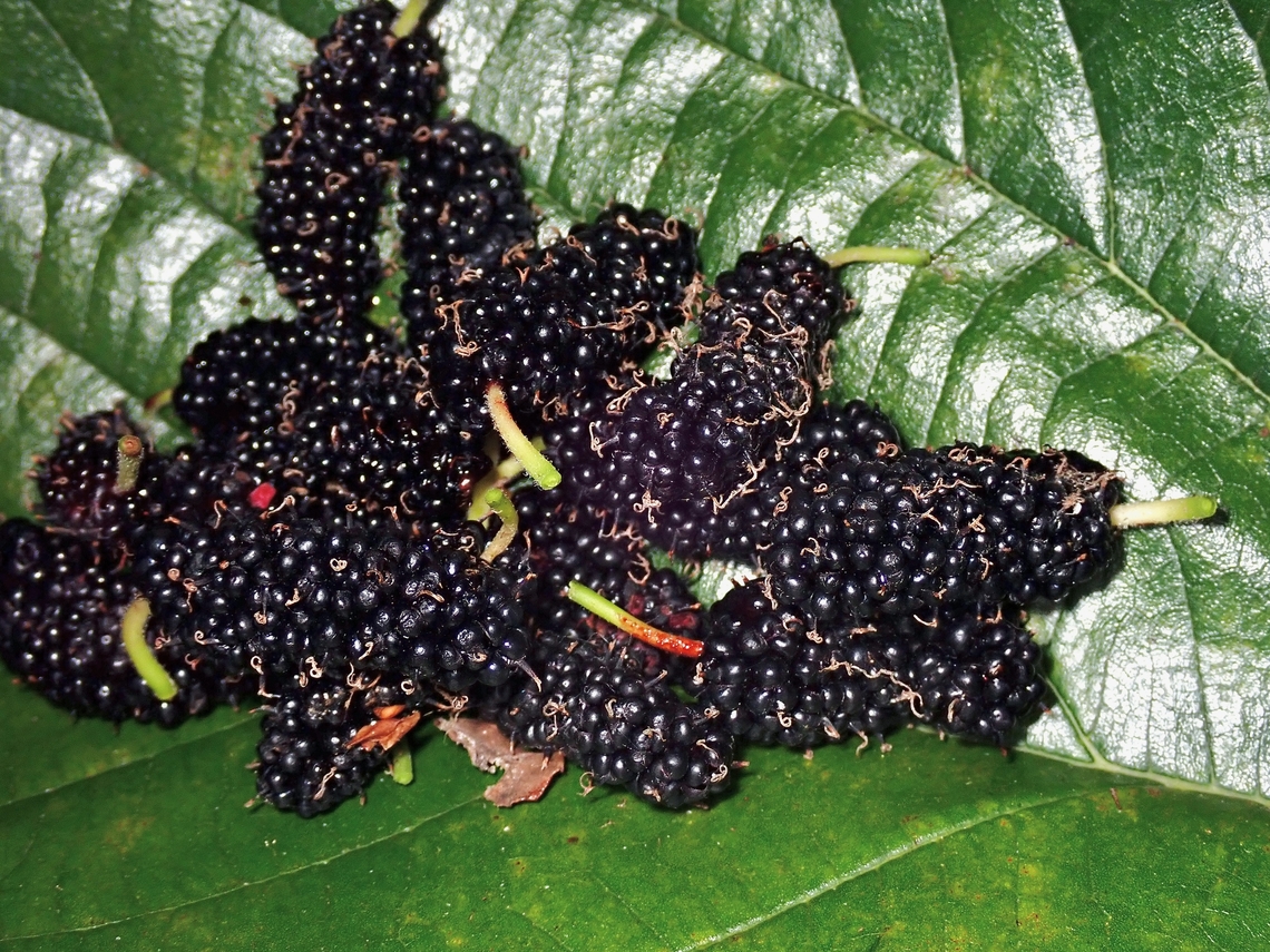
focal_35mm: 62
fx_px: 2275
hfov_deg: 31.2
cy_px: 476
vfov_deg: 23.7
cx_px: 635
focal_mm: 11.09
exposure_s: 1/125
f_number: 5
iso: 250
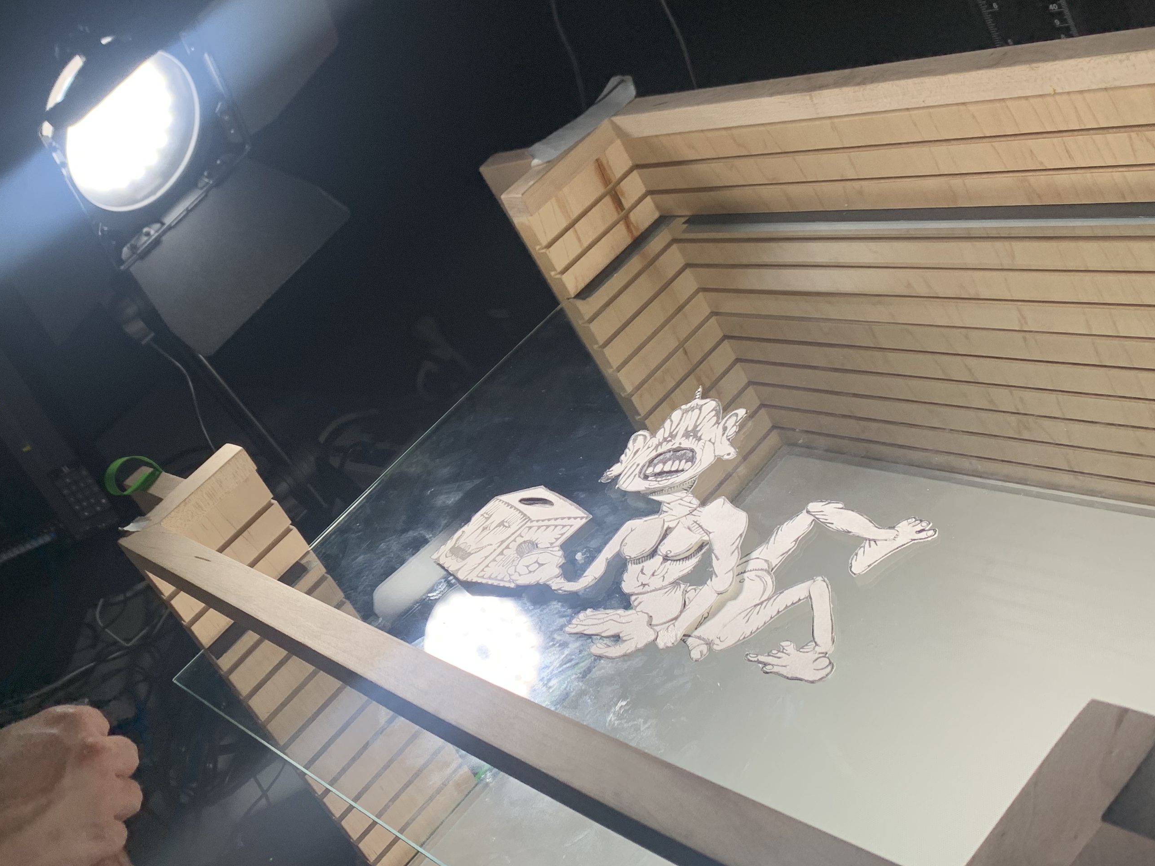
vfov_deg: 35.1
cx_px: 287
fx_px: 1368
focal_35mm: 41
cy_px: 364
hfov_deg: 44.2
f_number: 1.8
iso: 25
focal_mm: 4.25
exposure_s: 1/347
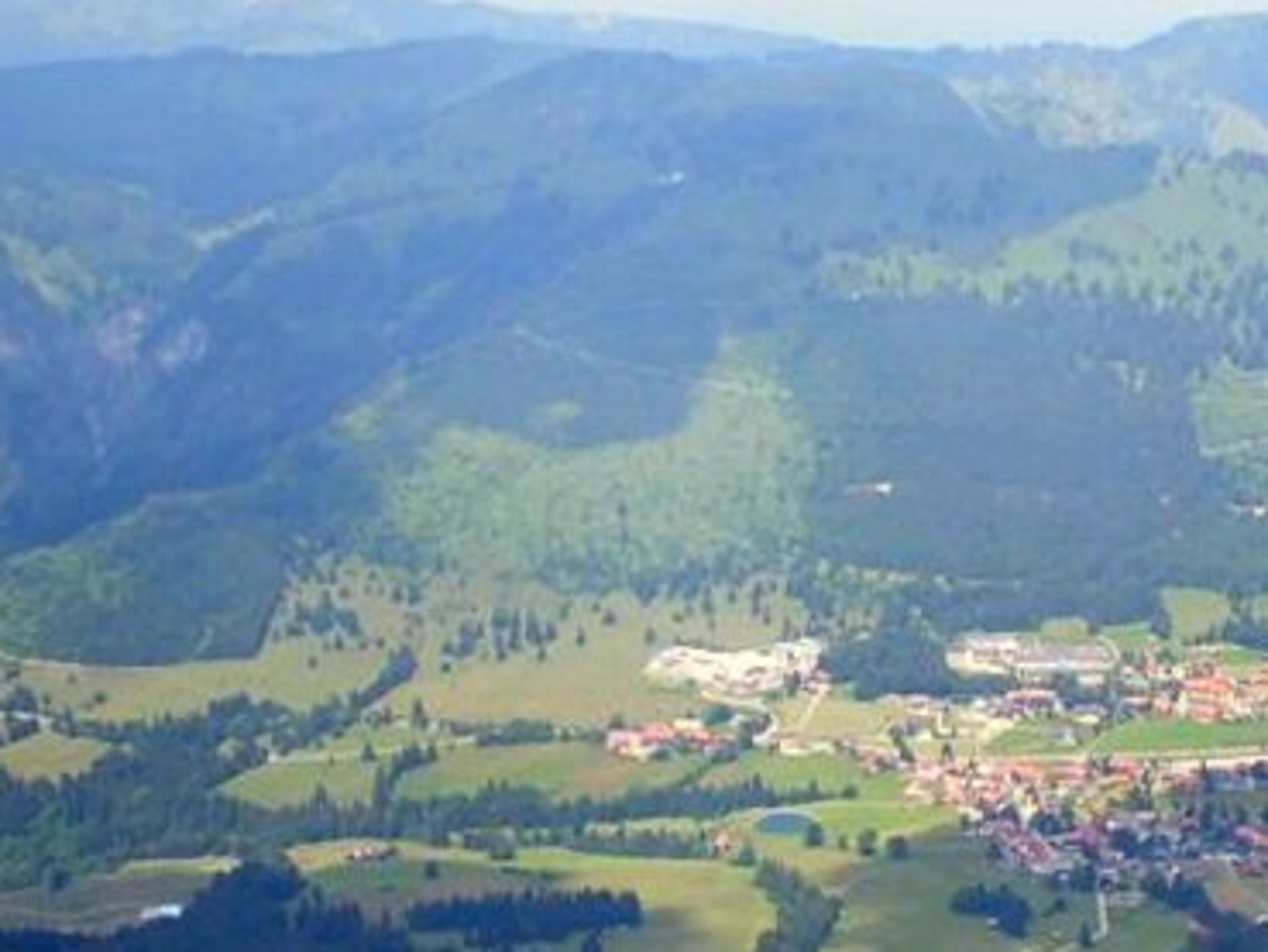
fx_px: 2455
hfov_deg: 28.5
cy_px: 650
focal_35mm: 67
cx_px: 976
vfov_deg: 21.8
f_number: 4.6
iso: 64
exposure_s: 1/200
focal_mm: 6.3
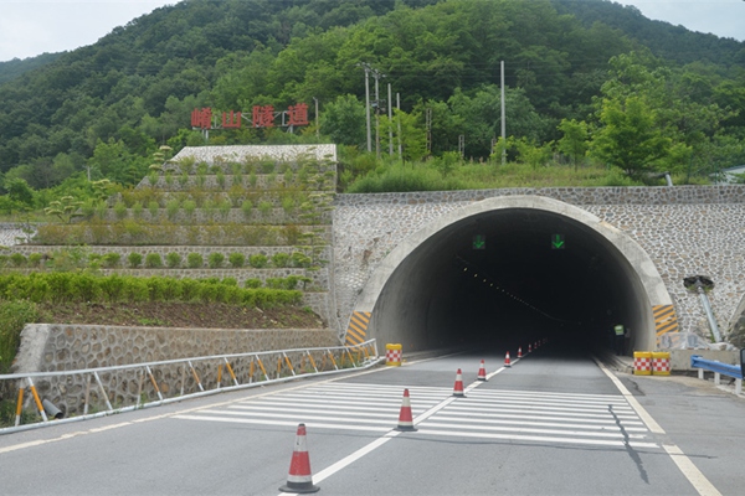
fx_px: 776
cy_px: 248
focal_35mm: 38
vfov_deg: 35.5
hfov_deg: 51.3
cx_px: 372
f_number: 8
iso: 110
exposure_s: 1/250
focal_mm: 25
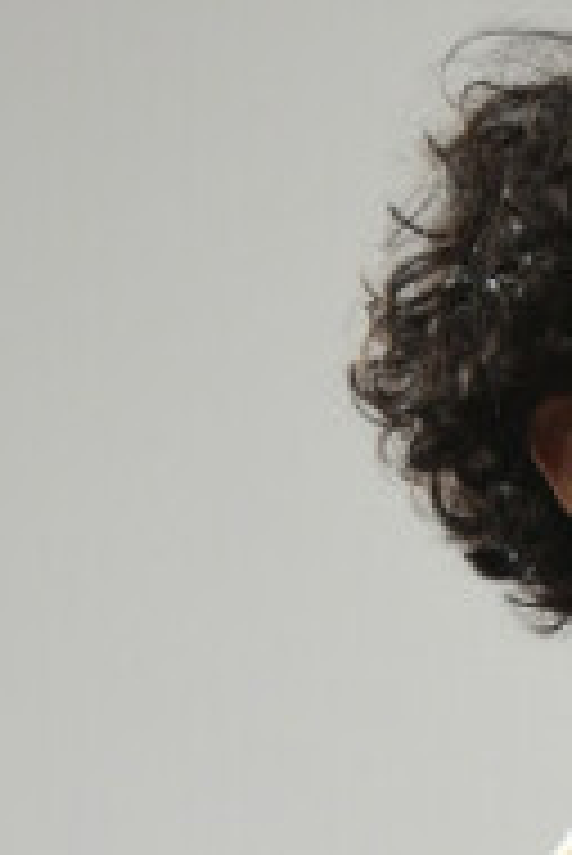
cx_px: 1581
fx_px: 5709
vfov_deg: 8.0
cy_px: 1940
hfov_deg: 5.5
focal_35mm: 240
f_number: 5.6
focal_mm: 38
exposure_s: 1/125
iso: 400
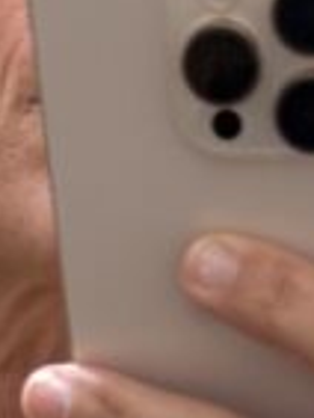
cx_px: 0
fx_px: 1968
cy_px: 1370
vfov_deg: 9.0
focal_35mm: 163
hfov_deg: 9.1
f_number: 1.78
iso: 125
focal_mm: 6.76
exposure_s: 1/121
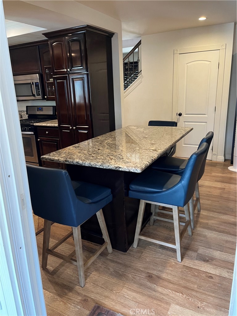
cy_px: 158
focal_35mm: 26
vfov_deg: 67.3
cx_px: 118
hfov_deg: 53.1
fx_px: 237
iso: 250
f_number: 1.6
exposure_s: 1/60
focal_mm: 5.1
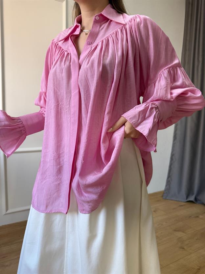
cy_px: 137
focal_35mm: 24
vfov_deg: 71.6
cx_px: 102
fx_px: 190
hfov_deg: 56.8
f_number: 1.78
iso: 64
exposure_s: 1/100
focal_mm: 6.76
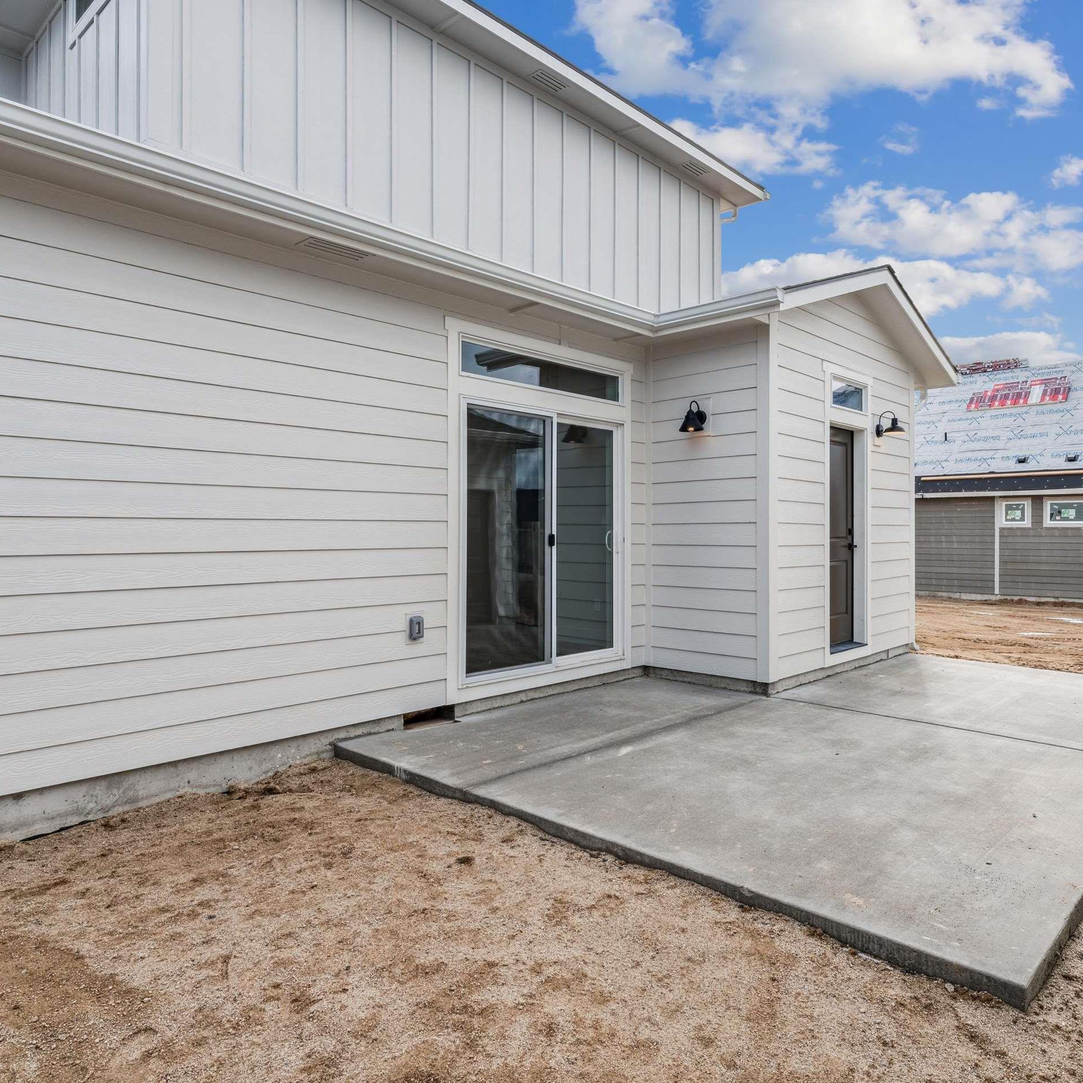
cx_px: 580
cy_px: 530
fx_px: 803
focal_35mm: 23
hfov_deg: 67.9
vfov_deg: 68.0
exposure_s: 1/200
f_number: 13
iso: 400
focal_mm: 16.5
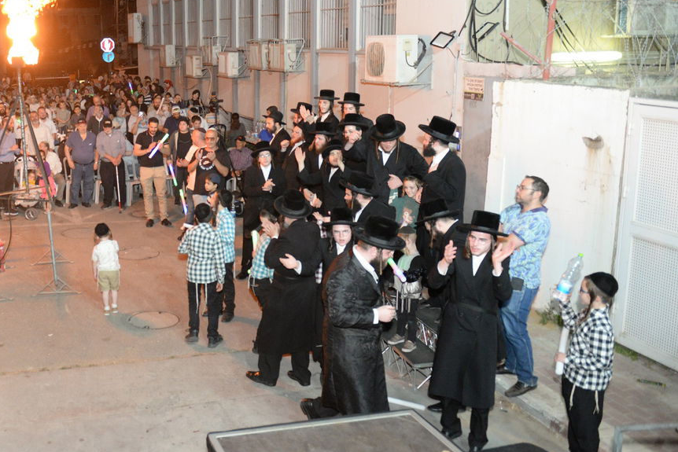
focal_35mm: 39
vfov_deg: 34.1
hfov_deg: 46.7
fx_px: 735
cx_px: 128
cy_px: 173
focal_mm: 24
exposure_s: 1/200
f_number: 2.8
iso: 2500
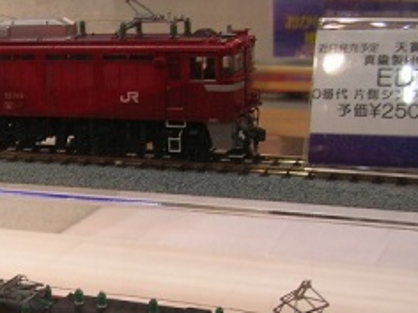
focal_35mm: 74
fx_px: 894
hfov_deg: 25.4
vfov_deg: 19.7
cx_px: 28
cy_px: 239
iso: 50
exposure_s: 1/19.1
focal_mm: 5.8
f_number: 2.8
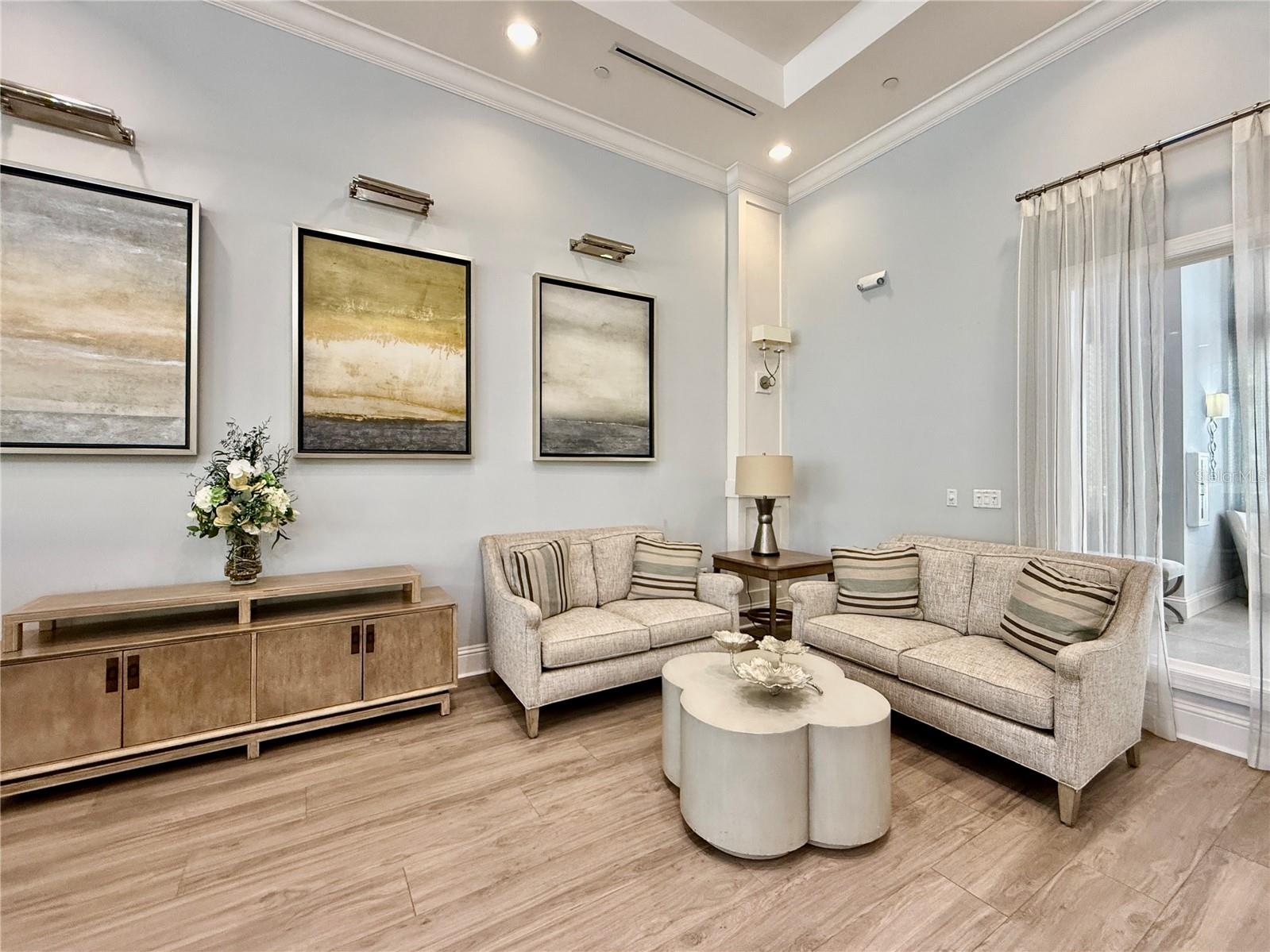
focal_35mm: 14
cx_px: 635
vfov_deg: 85.7
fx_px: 514
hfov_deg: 102.1
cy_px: 476
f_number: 2.2
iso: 320
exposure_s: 1/120
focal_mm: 2.22
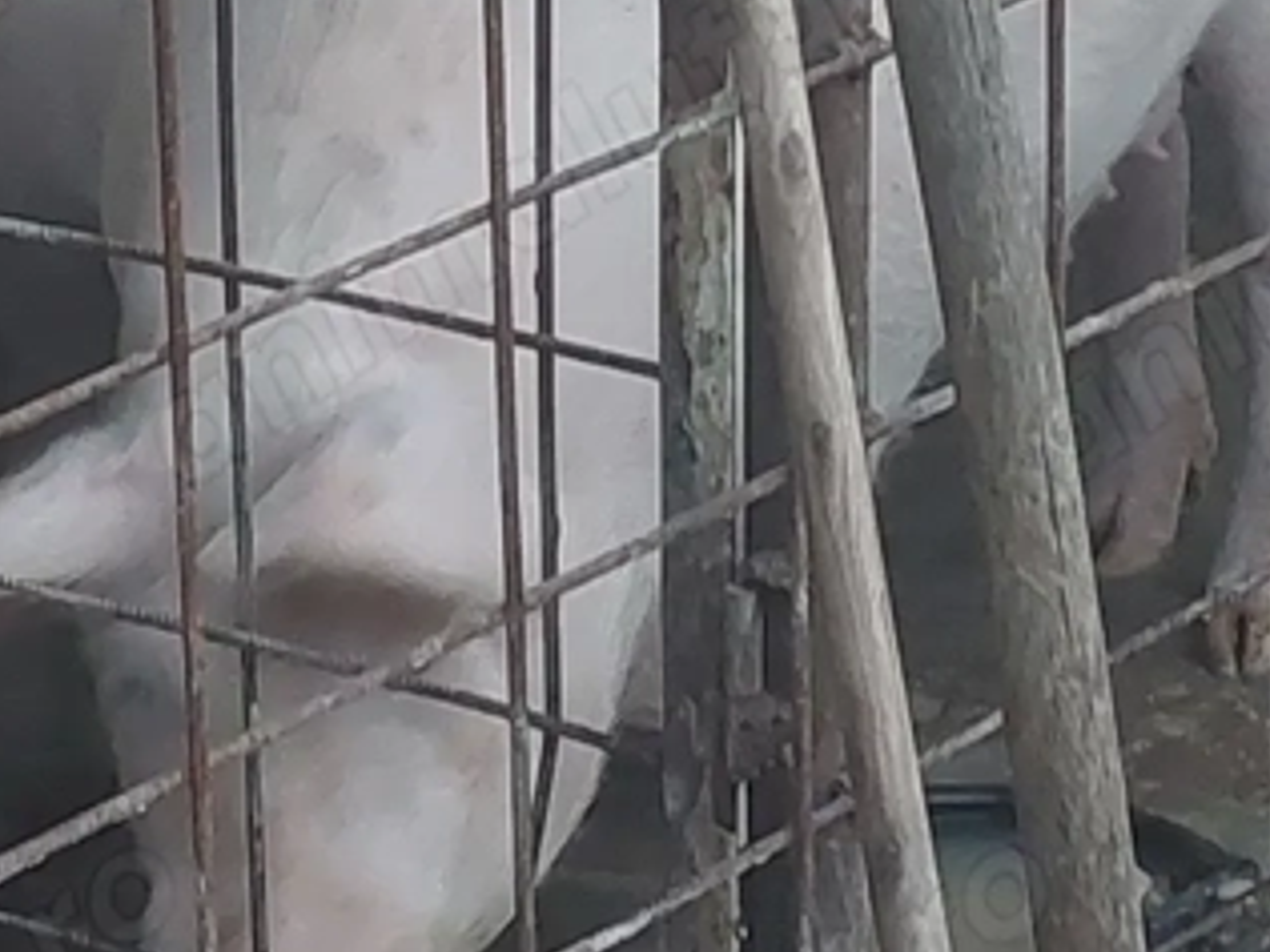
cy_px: 229
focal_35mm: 79
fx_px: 2898
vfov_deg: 18.5
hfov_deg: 24.3
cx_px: 261
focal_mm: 5.23
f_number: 1.8
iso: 400
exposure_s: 1/14.3
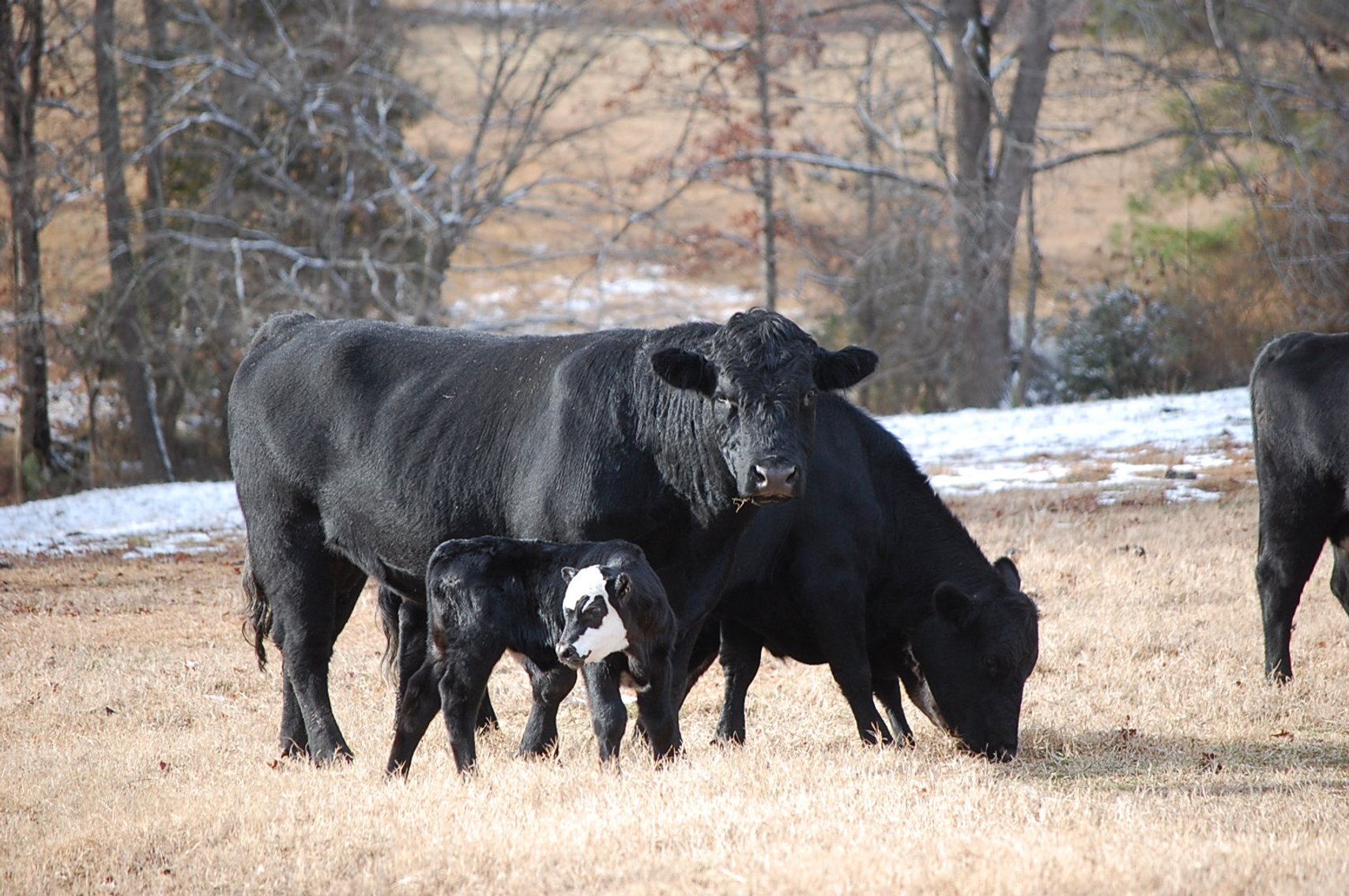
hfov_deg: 9.5
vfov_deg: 6.3
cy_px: 448
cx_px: 674
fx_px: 8143
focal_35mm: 218
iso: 500
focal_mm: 145
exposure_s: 1/500
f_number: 5.3
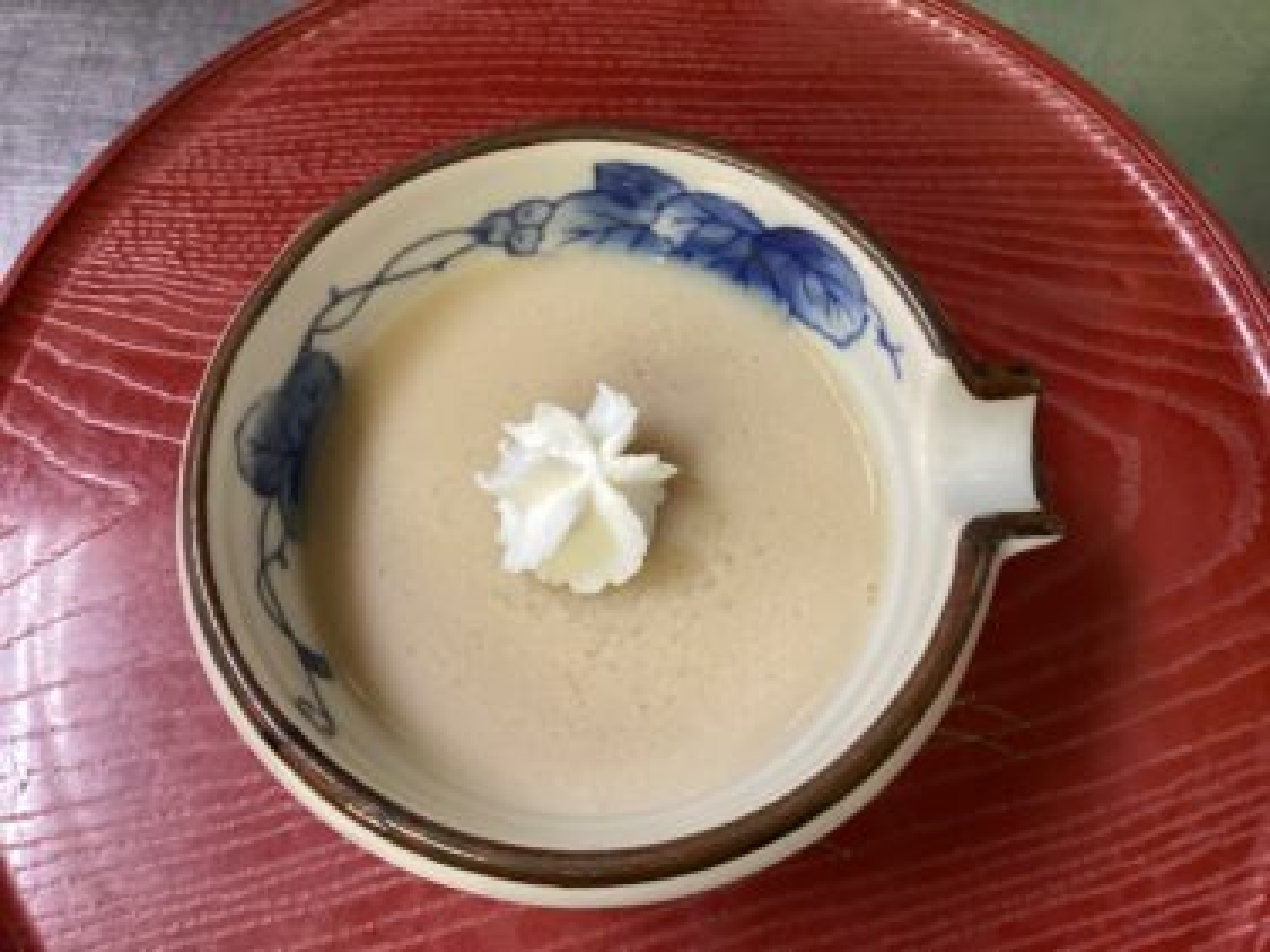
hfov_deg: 58.4
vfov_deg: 45.4
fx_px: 1137
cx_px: 635
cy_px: 476
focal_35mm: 31
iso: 250
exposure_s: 1/60
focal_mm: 3.3
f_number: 2.4
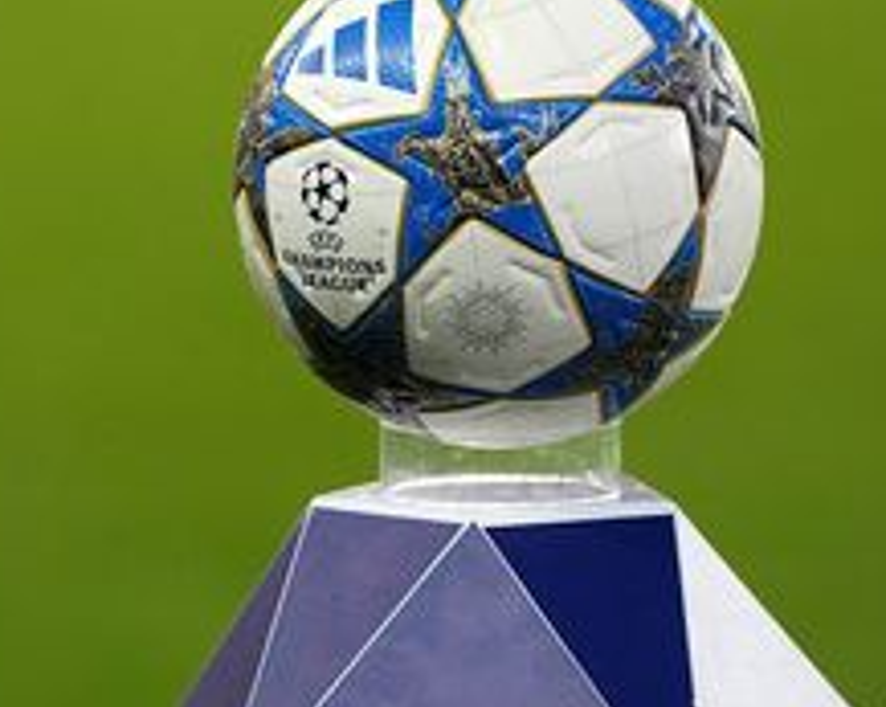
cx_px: 233
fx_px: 8668
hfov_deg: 5.8
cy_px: 345
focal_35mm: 331
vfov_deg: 4.7
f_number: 3.2
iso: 3200
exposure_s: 1/2000
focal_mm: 191
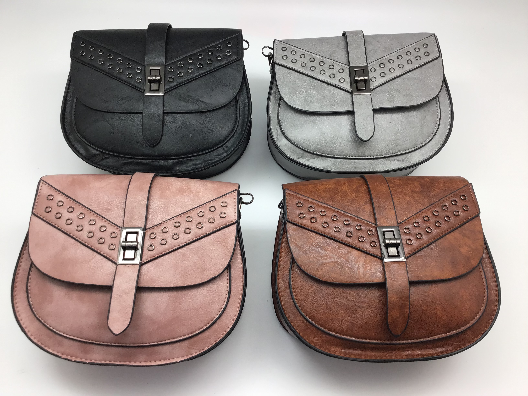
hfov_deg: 58.4
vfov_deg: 45.4
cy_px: 198
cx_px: 264
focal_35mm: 31
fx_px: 473
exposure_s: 1/100
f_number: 2.4
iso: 40
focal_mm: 3.3
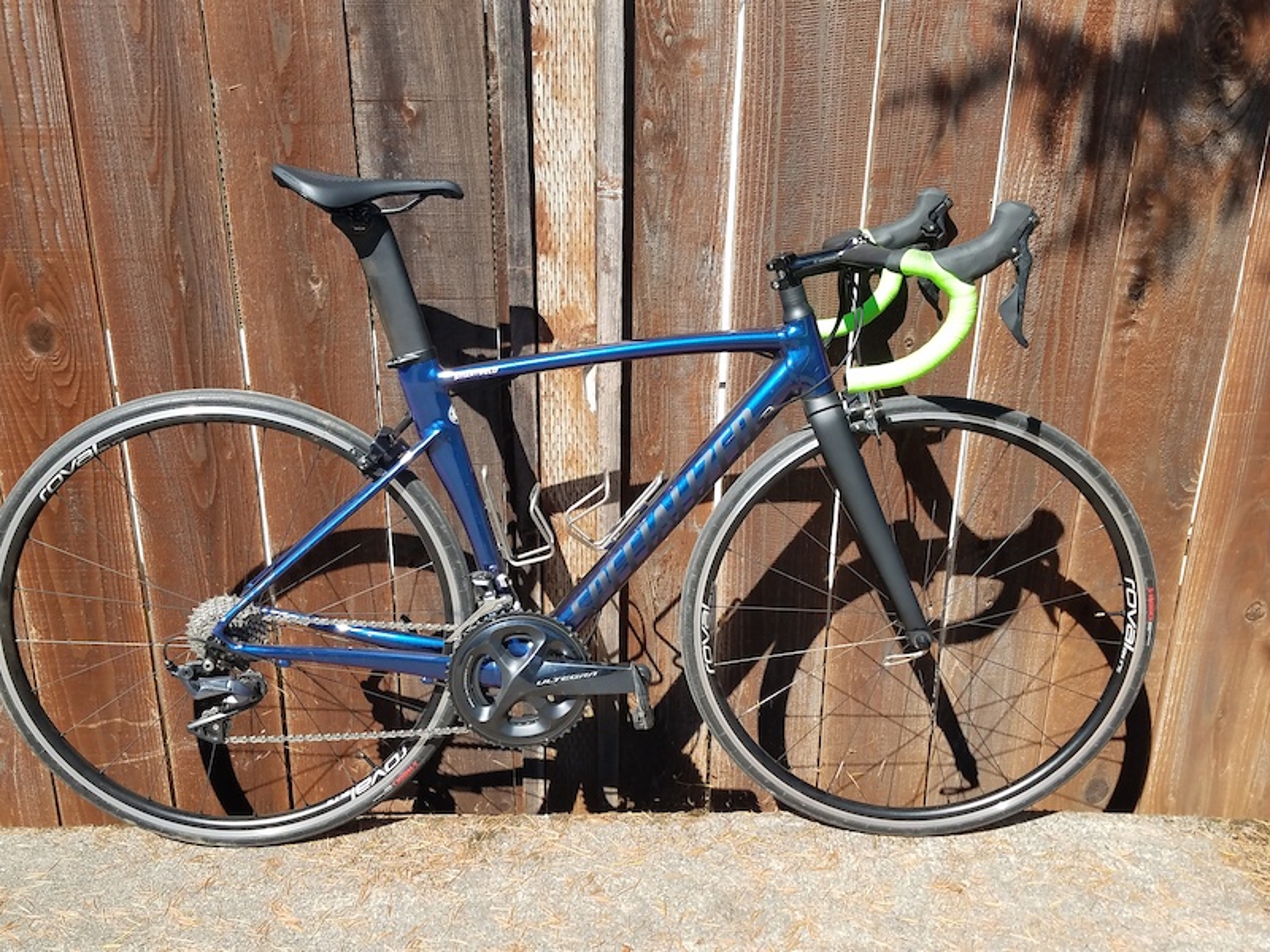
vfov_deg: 53.1
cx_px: 635
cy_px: 476
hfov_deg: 67.3
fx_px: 954
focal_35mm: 26
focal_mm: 4.2
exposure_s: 1/1244
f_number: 1.7
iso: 50
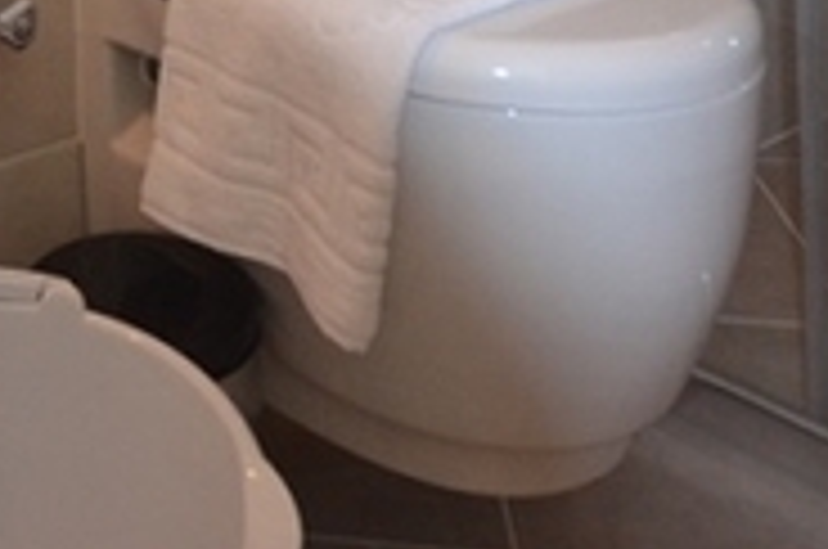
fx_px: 1492
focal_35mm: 65
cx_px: -2
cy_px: -518
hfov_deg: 29.0
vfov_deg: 16.4
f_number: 4.2
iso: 1400
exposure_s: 1/60
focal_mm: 11
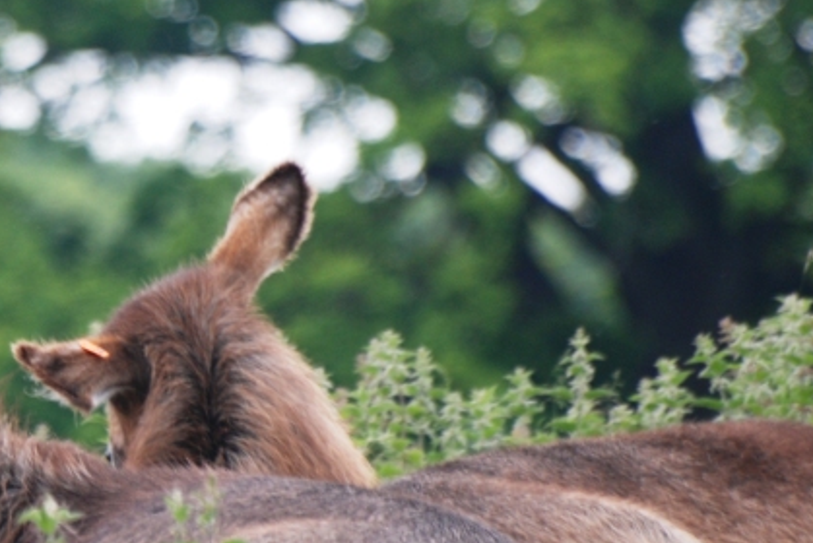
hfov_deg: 1.9
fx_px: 24835
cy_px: 296
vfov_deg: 1.3
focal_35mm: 1099
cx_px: -58
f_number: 5.6
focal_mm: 300
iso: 200
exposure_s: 1/250
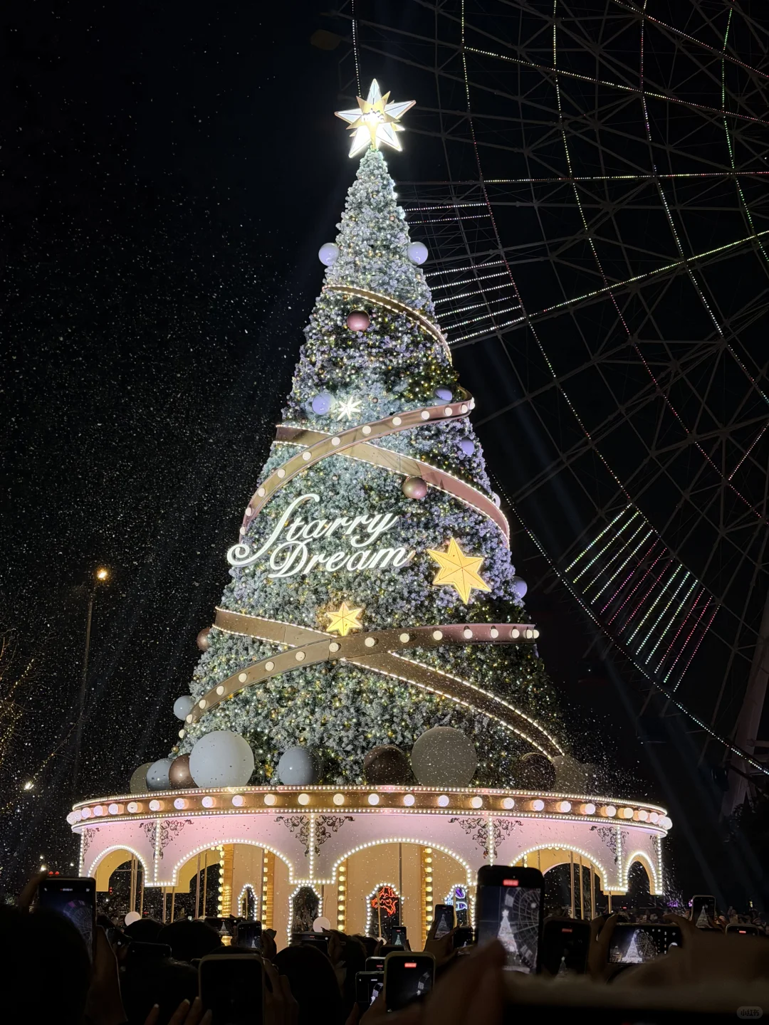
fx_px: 1422
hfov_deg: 30.3
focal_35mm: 48
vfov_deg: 39.7
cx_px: 384
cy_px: 512
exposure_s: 1/100
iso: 64
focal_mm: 6.76
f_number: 1.78
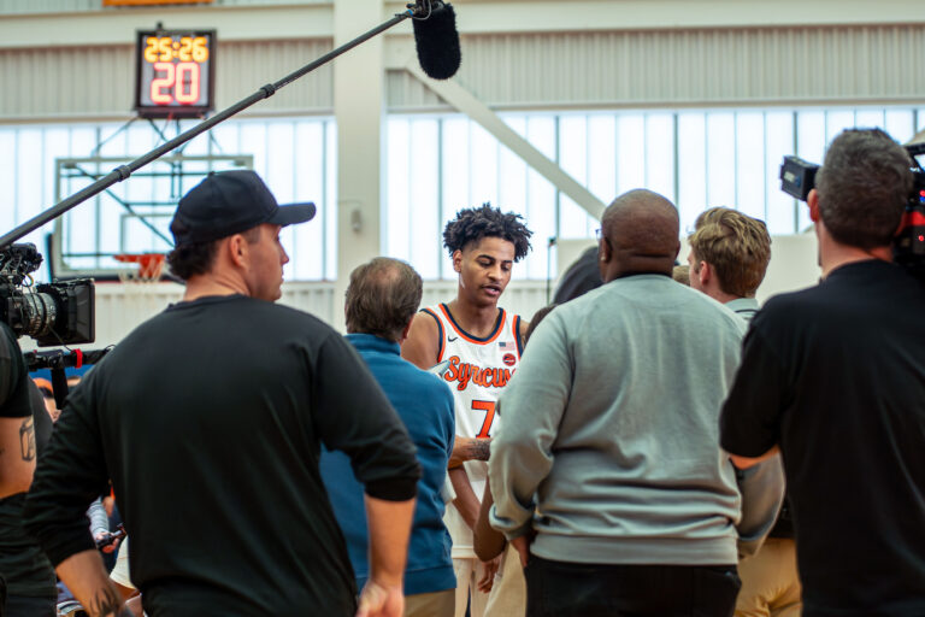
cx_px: 462
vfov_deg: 13.0
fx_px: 2698
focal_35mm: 105
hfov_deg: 19.5
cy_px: 308
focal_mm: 70
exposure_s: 1/250
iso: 1600
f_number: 2.8
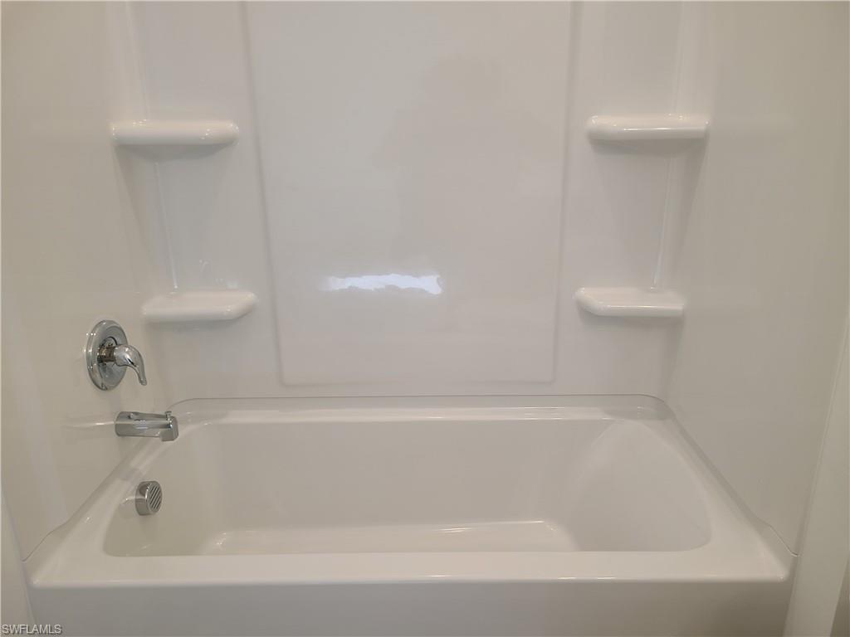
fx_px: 638
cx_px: 425
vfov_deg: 53.1
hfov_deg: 67.3
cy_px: 318
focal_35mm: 26
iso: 50
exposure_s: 1/60
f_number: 1.8
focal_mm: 5.4
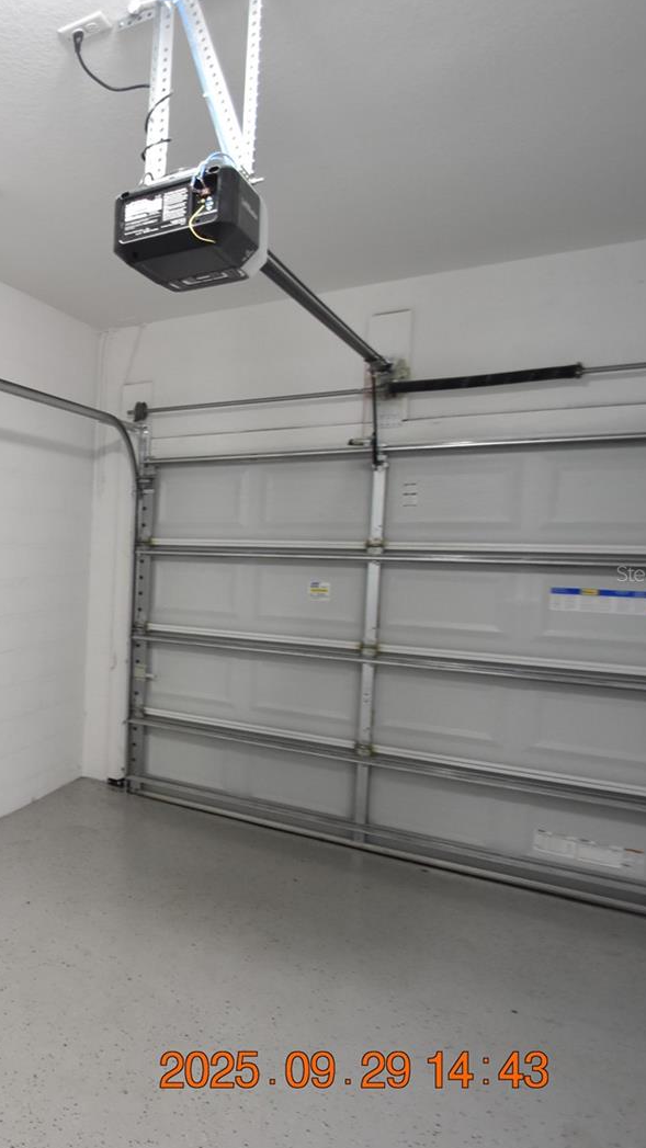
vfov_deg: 76.3
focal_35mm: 24
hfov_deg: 35.3
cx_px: -163
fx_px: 731
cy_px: 573
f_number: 3.5
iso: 800
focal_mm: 10
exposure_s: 1/20
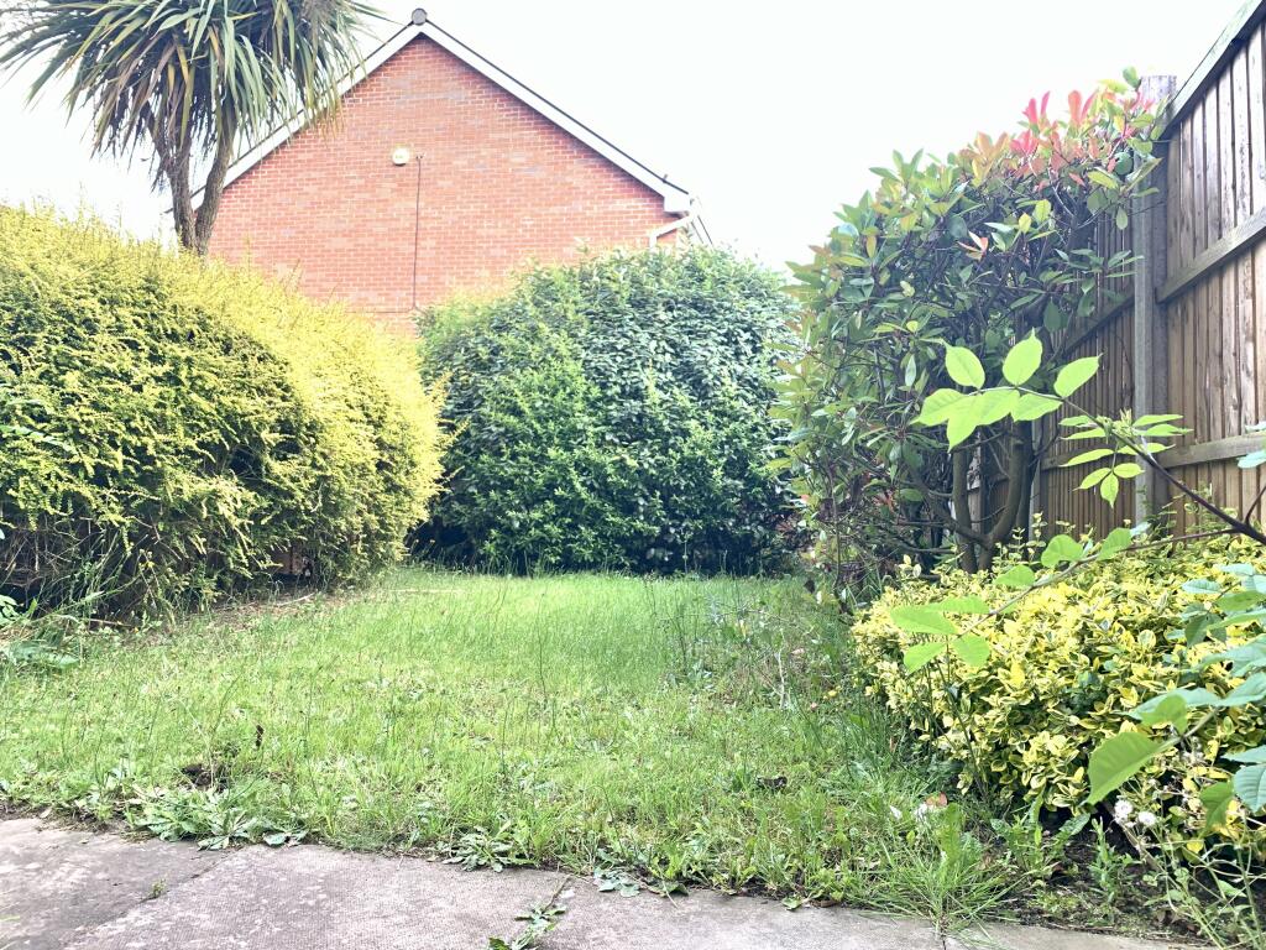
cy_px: 475
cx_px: 633
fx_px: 951
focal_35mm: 26
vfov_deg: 53.1
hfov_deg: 67.3
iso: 50
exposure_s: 1/121
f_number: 1.8
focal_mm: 4.25
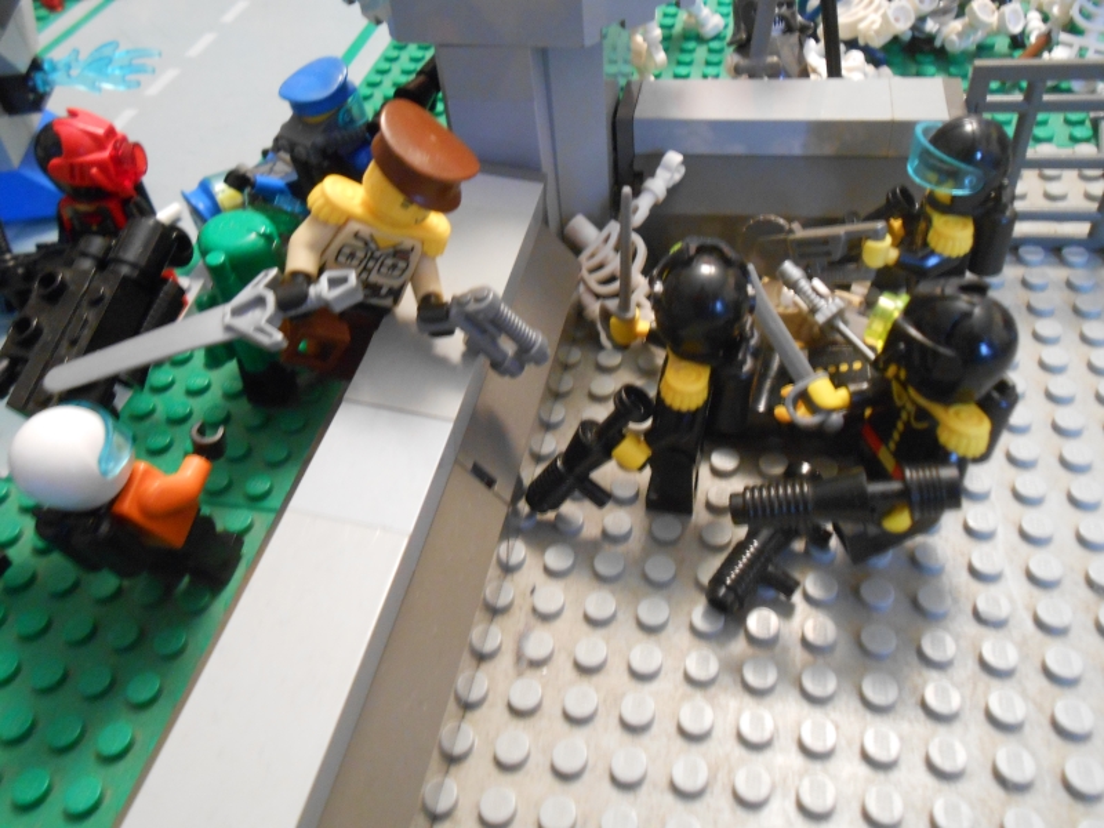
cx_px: 552
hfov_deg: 60.0
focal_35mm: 30
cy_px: 414
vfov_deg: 46.8
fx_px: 957
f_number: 3.8
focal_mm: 5.3
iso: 400
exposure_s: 1/1.3
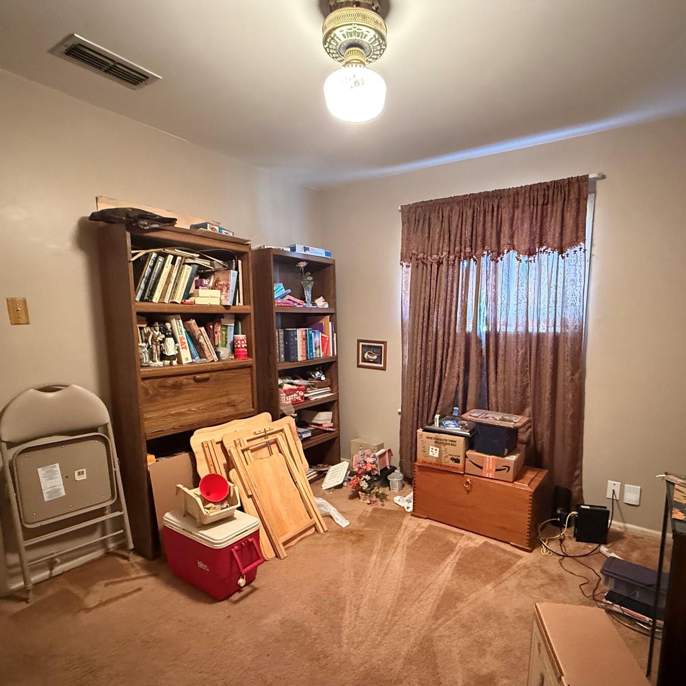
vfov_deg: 77.4
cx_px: 377
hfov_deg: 77.5
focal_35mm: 19
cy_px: 381
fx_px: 426
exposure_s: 1/40
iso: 1000
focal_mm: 2.22
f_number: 2.2
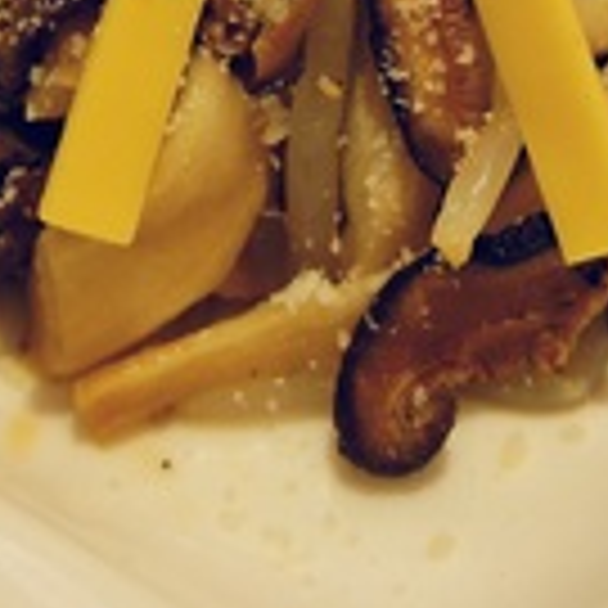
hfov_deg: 11.4
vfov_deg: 10.9
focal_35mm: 153
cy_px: -345
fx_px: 3038
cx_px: 176
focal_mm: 27
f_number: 4
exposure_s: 1/50
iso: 400
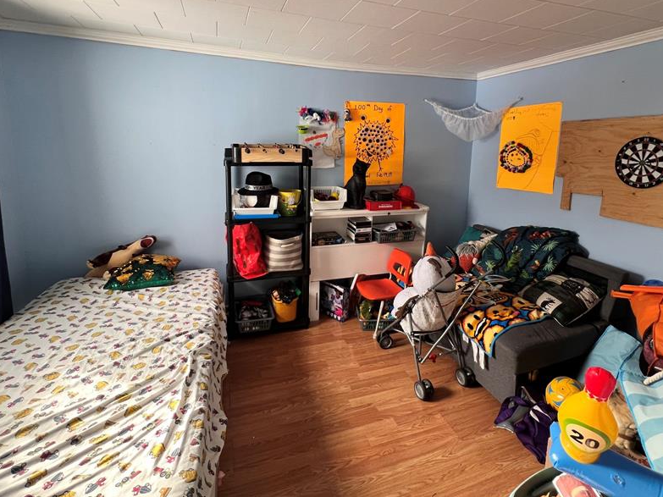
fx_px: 326
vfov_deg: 73.9
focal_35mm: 17
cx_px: 350
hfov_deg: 90.9
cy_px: 200
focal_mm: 1.57
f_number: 1.8
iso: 160
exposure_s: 1/99
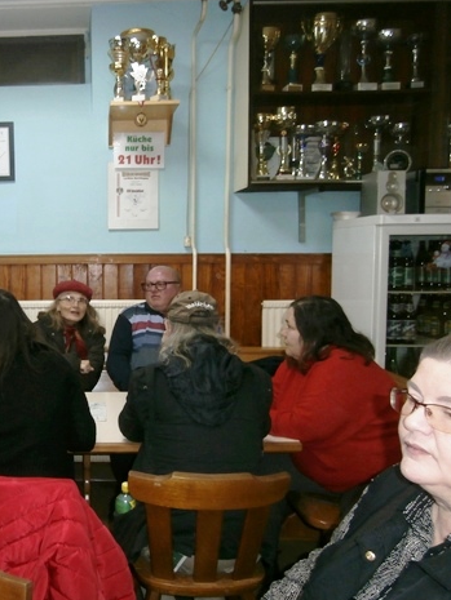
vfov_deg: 55.3
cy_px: 299
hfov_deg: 40.1
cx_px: 56
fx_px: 573
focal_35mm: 33
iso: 100
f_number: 3
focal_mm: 4.2
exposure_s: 1/30
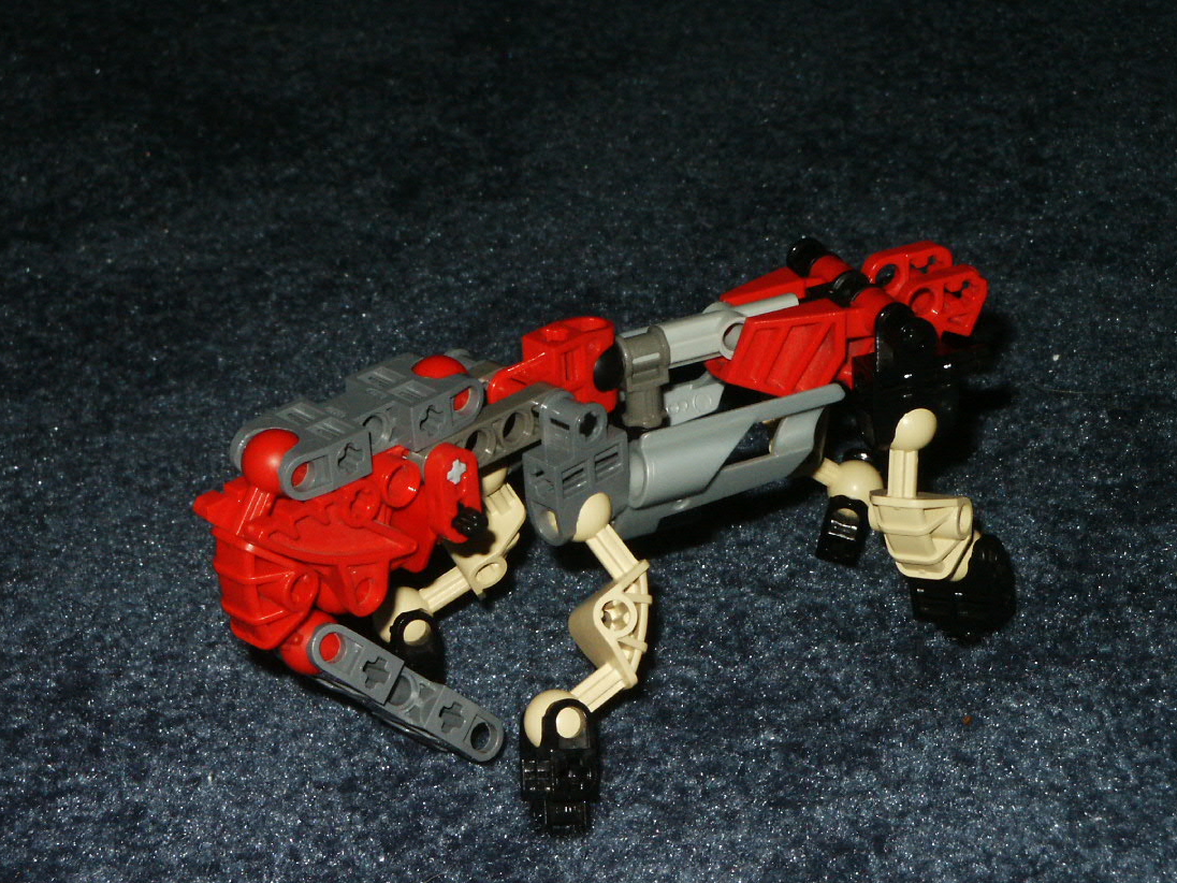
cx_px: 564
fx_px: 4250
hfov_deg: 15.8
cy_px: 430
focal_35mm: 125
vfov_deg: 11.9
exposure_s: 1/90
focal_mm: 21.83
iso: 200
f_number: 8
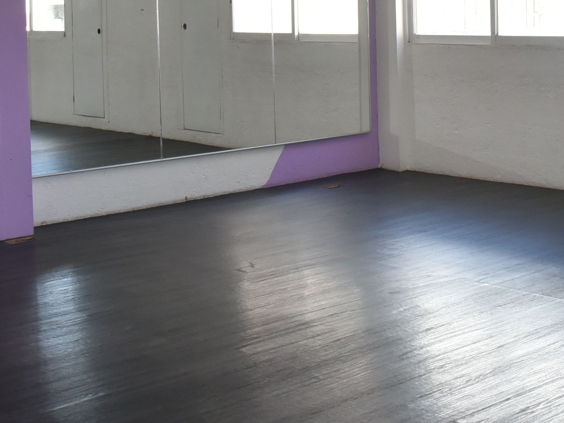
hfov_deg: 27.7
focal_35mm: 69
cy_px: 40
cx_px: 442
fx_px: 1124
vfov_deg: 20.9
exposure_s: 1/160
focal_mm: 24
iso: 1600
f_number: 8
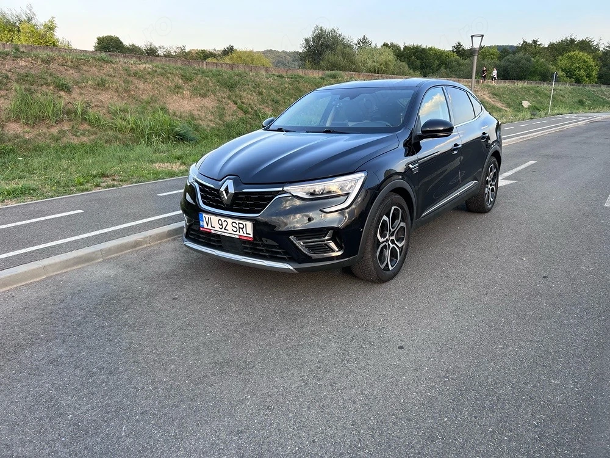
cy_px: 229
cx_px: 305
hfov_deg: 67.3
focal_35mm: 26
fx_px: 458
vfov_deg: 53.1
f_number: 1.5
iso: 50
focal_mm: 5.7
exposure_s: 1/316
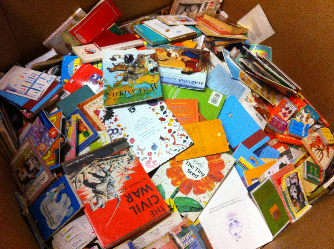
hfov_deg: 52.7
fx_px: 337
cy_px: 124
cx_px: 167
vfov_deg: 40.6
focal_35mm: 35
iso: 250
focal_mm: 3.85
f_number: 2.8
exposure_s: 1/15
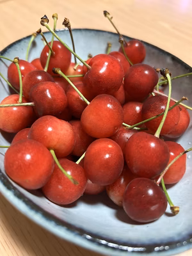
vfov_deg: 67.3
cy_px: 128
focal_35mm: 26
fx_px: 192
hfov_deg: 53.1
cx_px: 96
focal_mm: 5.7
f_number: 1.5
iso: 500
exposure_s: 1/50
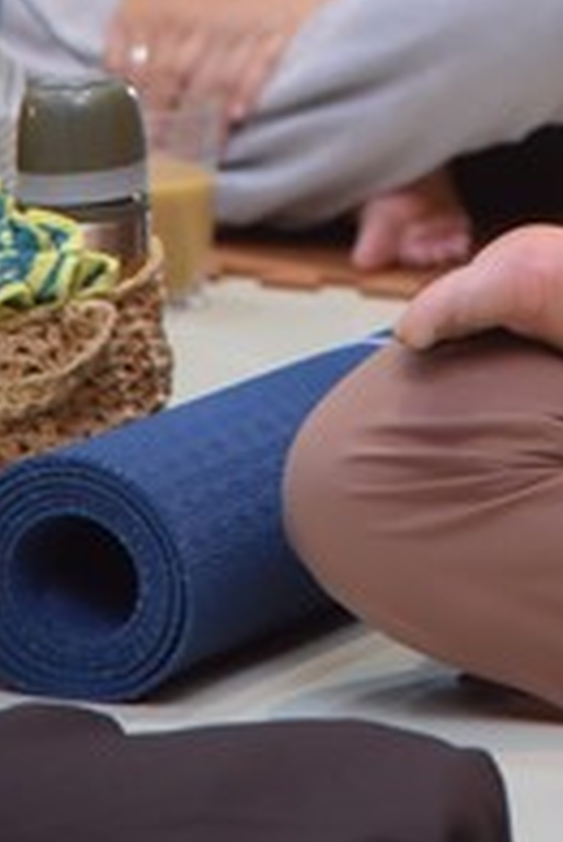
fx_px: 9296
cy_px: -494
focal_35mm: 397
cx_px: 814
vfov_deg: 5.1
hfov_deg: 3.5
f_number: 4
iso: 1250
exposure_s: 1/100
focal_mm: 120
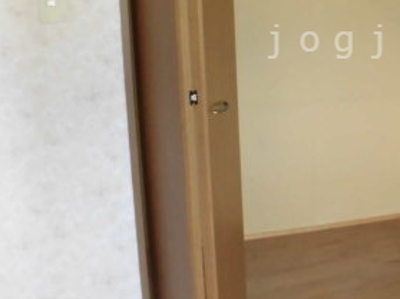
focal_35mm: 55
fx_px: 635
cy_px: 41
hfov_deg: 33.0
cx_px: 366
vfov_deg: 25.9
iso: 250
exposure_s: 1/50
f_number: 3.1
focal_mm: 4.3
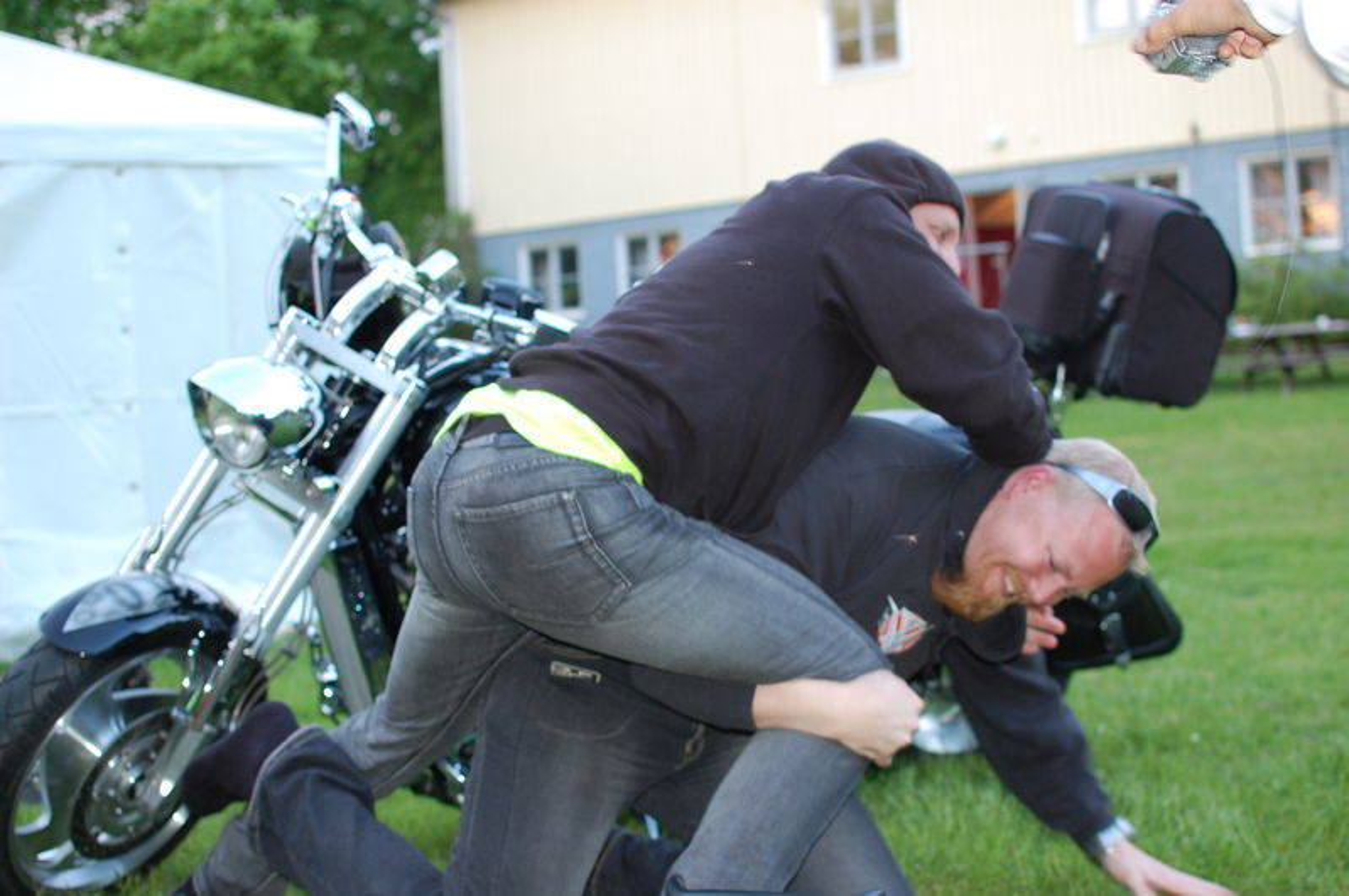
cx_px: 674
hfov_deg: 37.9
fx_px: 1965
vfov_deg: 25.7
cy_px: 448
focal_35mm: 52
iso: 400
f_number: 2.8
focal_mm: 35
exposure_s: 1/60
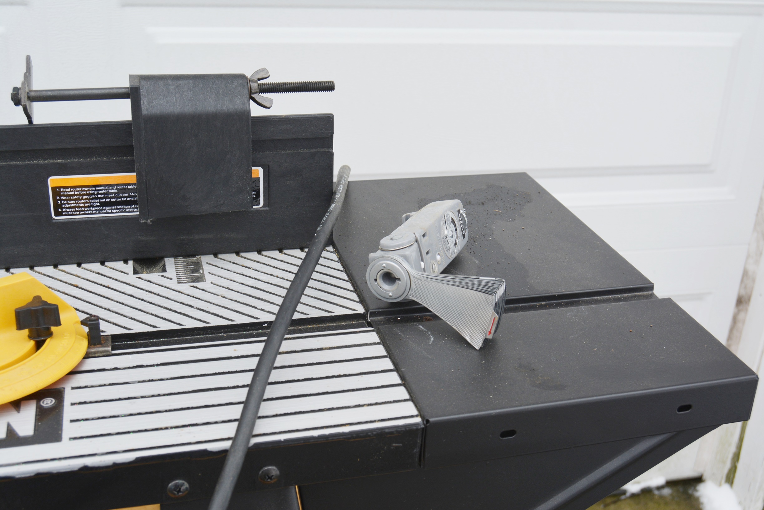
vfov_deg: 29.2
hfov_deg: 42.7
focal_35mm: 46
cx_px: 390
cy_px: 253
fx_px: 976
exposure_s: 1/200
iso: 200
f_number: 7.1
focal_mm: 30
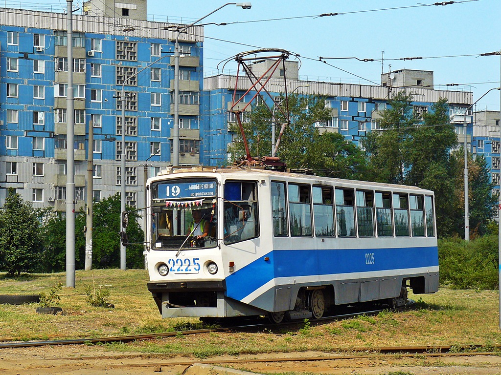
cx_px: 250
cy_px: 188
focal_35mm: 89
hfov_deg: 22.0
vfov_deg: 16.6
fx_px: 1288
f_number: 4
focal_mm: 14.9
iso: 100
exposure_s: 1/500
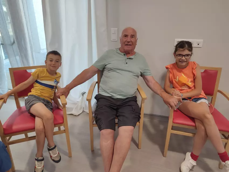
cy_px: 86
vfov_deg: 56.8
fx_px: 159
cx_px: 114
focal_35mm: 24
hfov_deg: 71.6
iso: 108
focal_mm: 5.89
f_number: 1.89
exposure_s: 1/33
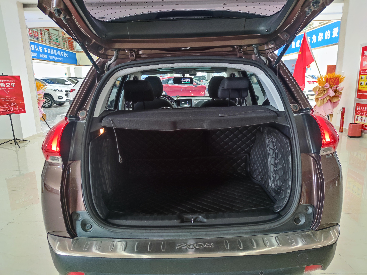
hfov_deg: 71.6
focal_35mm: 24
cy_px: 138
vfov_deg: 56.8
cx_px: 184
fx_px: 254
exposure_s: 1/100
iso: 549
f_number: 1.69
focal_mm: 6.72
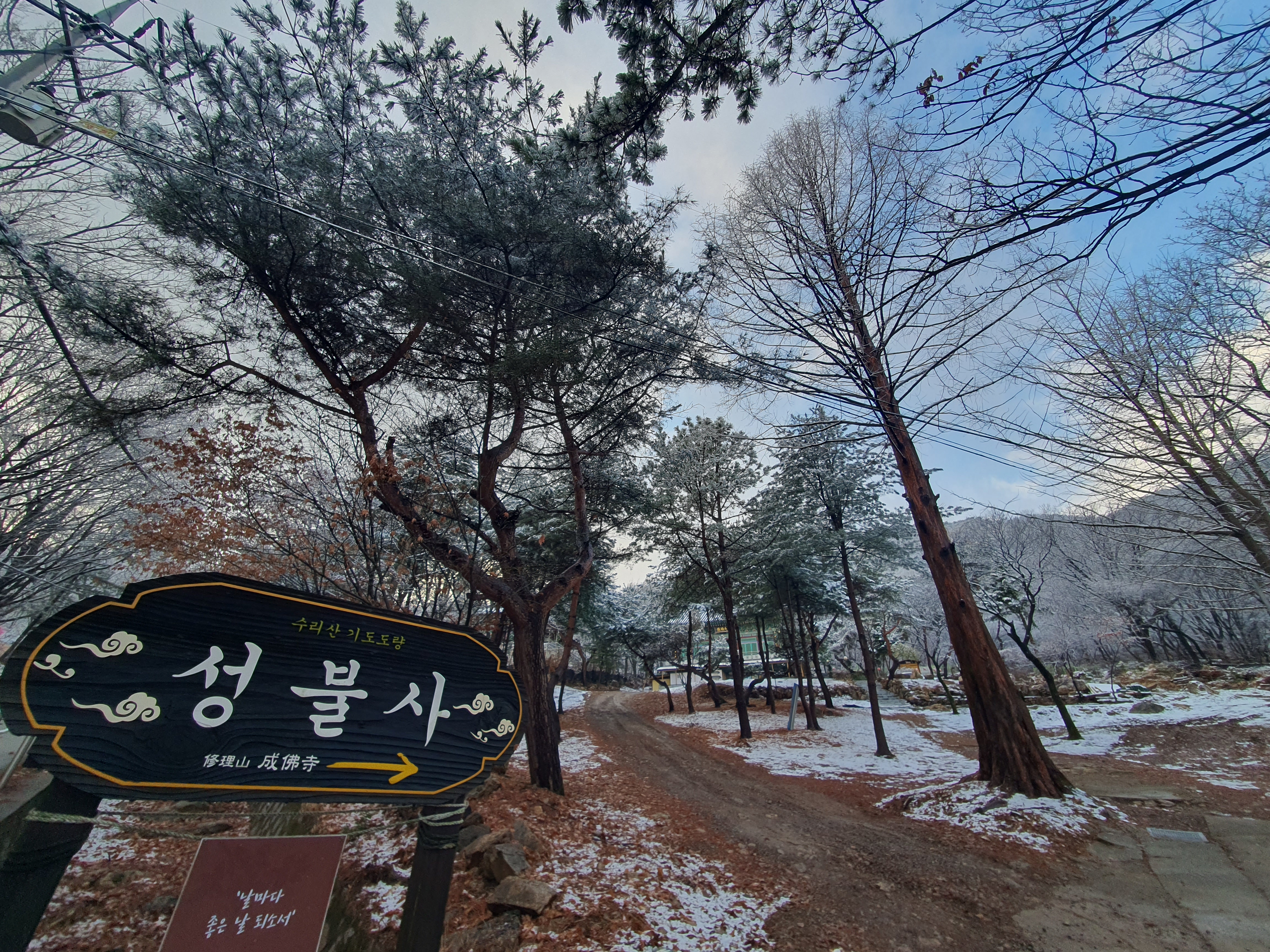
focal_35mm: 13
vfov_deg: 89.9
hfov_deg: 106.2
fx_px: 477
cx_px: 635
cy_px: 476
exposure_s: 1/165
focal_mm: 1.8
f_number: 2.2
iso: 50
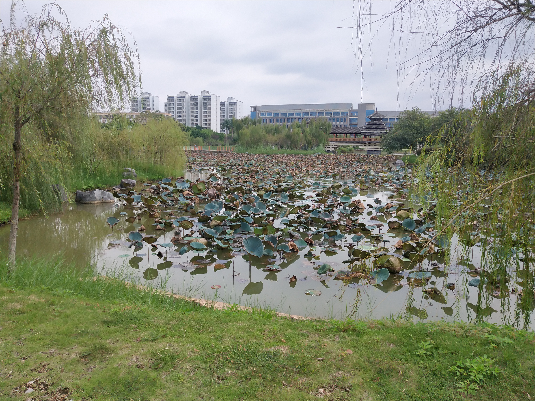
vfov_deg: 46.8
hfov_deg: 60.0
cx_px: 268
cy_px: 200
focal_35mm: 30
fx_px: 464
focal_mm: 3.95
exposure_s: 1/2086
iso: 129
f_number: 1.8
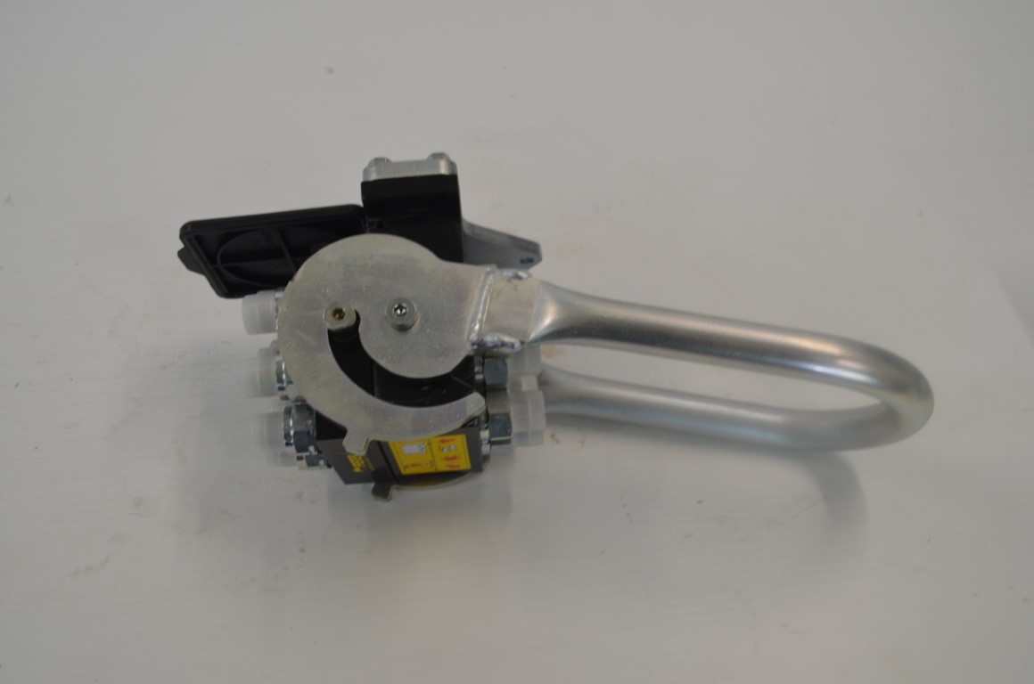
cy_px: 342
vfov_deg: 36.7
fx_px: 1032
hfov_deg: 53.2
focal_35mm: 36
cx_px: 517
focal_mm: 24
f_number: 5.6
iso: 400
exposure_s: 1/125
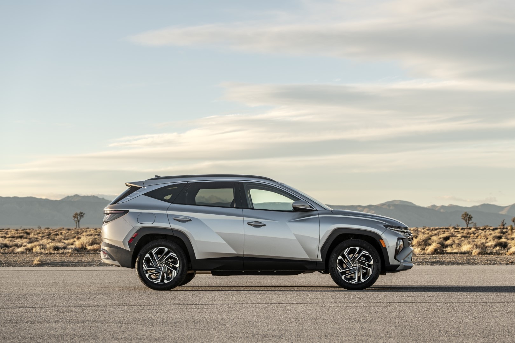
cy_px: 172
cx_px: 258
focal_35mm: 82
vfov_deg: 16.7
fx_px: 1173
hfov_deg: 24.8
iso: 64
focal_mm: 82
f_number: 5
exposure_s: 1/100
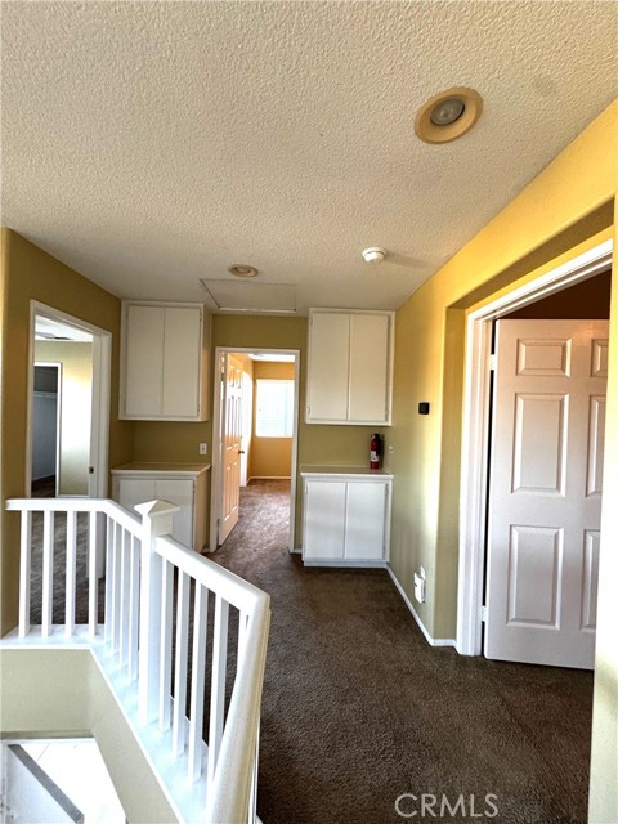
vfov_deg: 102.1
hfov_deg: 85.7
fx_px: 333
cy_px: 412
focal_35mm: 14
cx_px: 309
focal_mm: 2.22
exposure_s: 1/60
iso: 500
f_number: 2.2
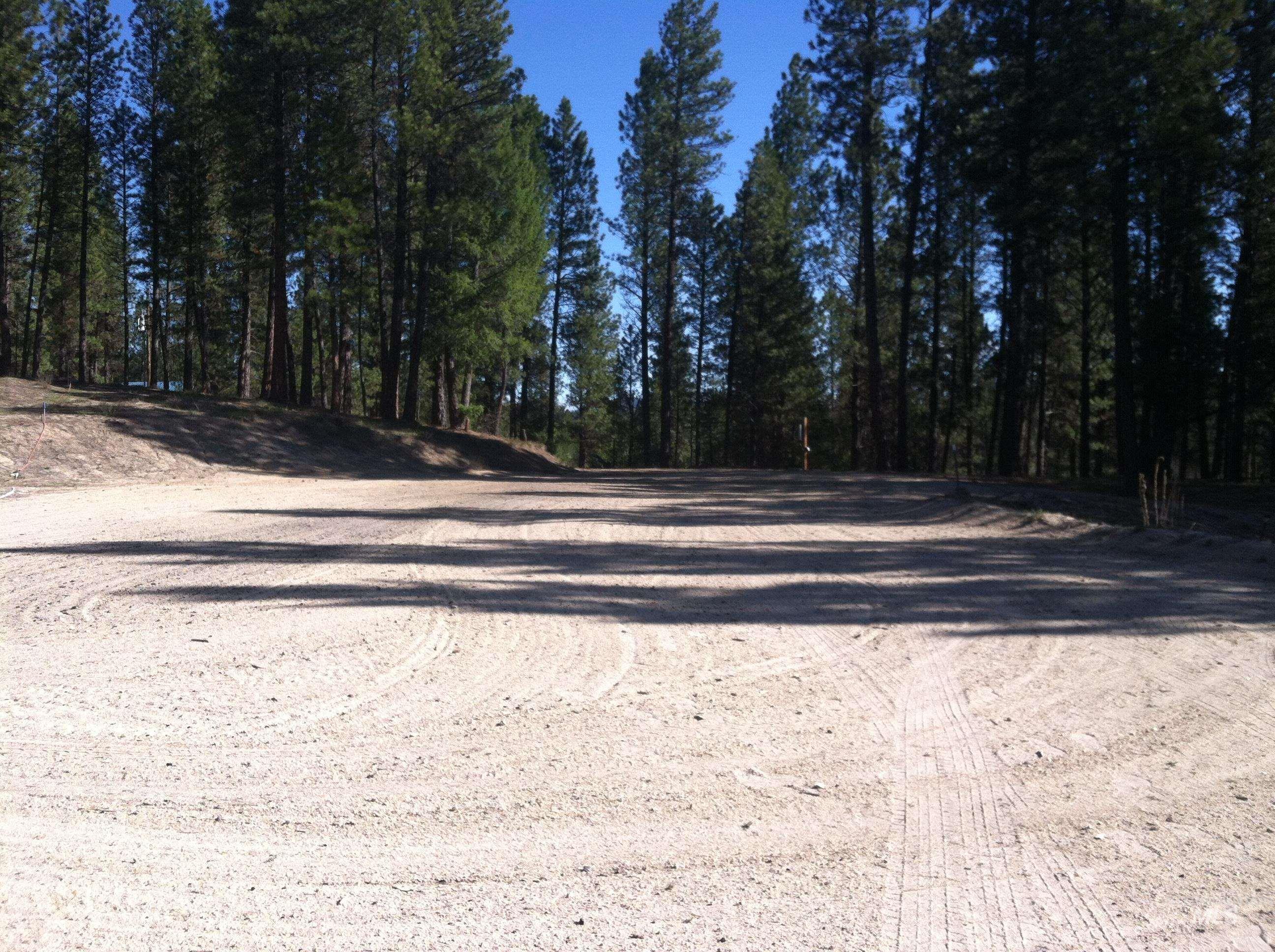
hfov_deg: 52.7
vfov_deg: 40.6
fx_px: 1287
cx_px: 638
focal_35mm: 35
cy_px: 476
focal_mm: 3.85
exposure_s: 1/857
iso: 80
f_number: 2.8
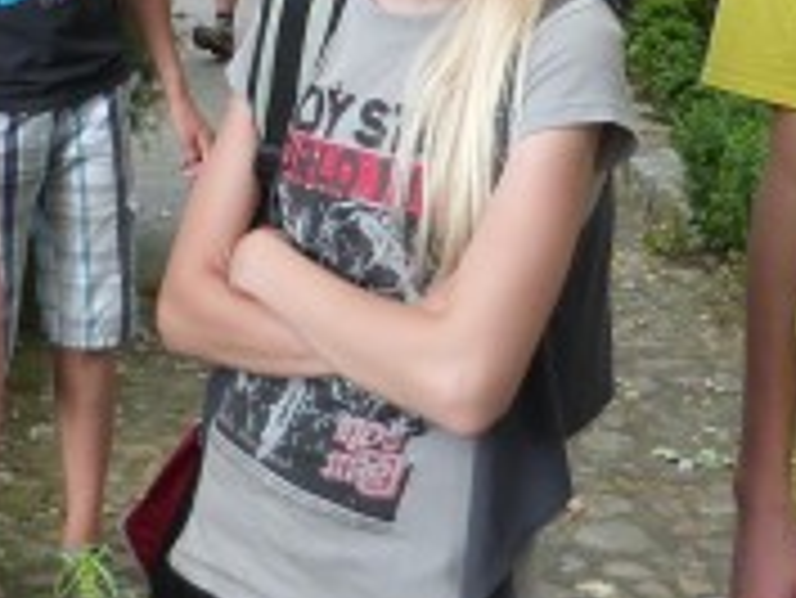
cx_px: 315
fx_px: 2600
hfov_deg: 17.4
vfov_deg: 12.8
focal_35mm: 113
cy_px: -144
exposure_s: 1/125
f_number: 2.8
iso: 100
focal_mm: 4.5
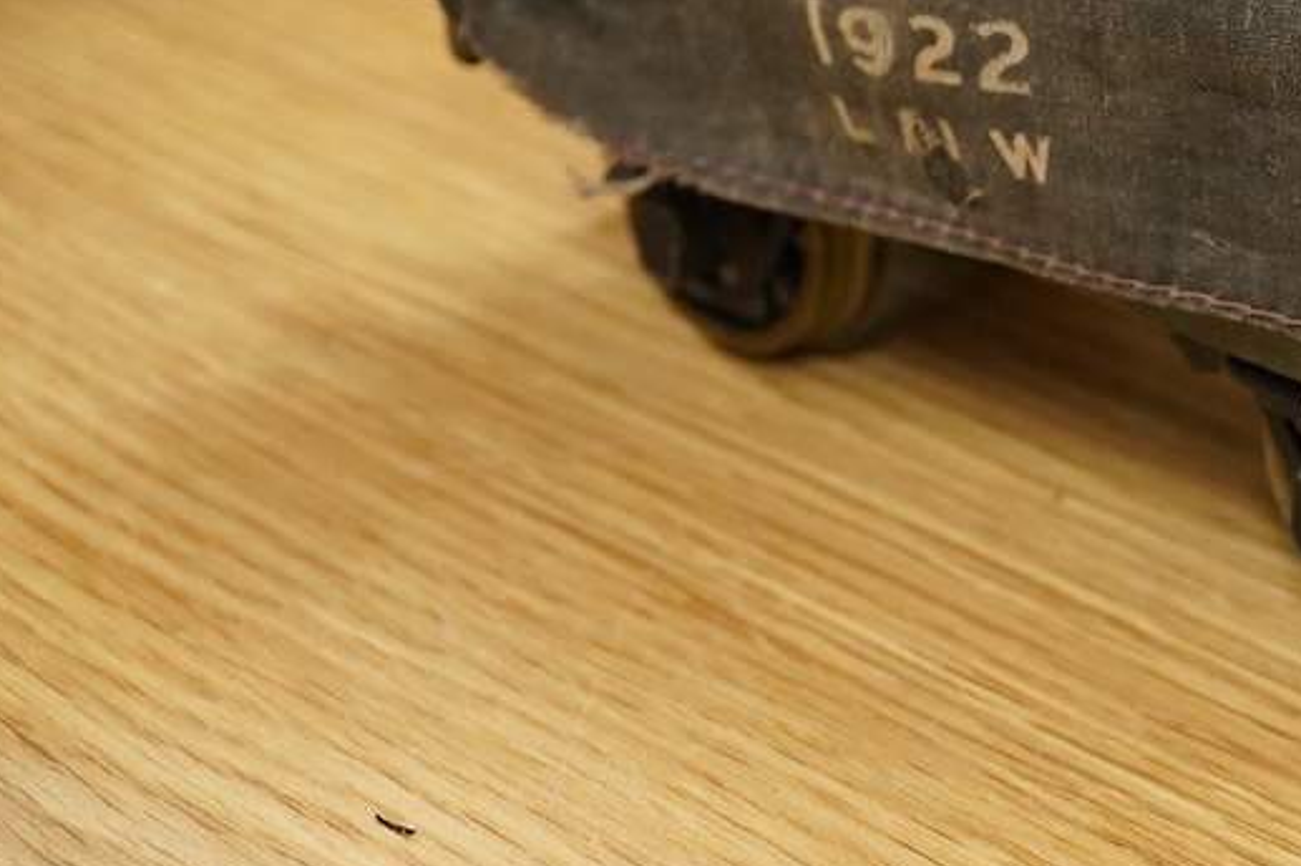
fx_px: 3539
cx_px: 1358
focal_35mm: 98
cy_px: 53
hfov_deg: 20.1
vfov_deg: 13.8
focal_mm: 30
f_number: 7.1
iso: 2500
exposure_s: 1/160
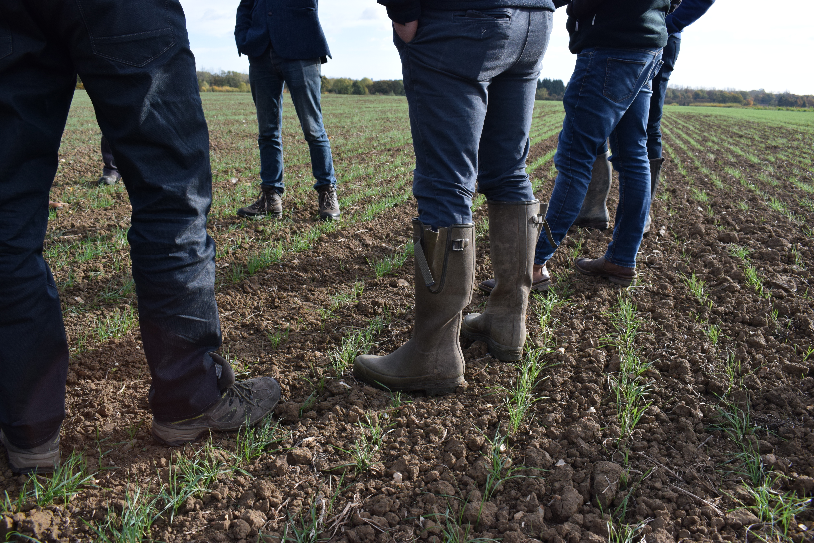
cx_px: 407
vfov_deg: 43.6
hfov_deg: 61.9
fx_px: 678
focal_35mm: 30
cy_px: 272
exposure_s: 1/1250
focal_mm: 20
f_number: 6.3
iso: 800
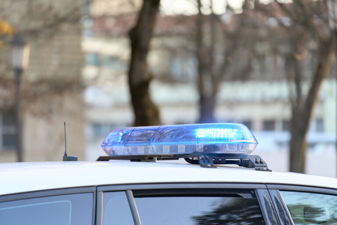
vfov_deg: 7.6
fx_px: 1685
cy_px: 112
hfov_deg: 11.4
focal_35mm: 180
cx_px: 168
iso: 125
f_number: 2.8
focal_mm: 180
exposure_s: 1/125
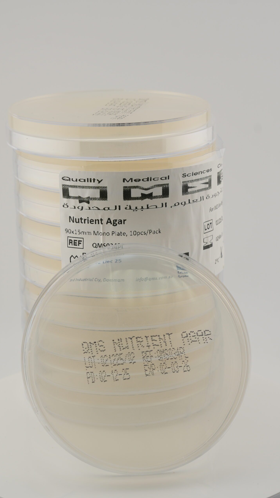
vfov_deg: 23.9
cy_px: 247
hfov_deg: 13.6
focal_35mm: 89
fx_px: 1175
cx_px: 123
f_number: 8
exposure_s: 1/160
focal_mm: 56
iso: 100
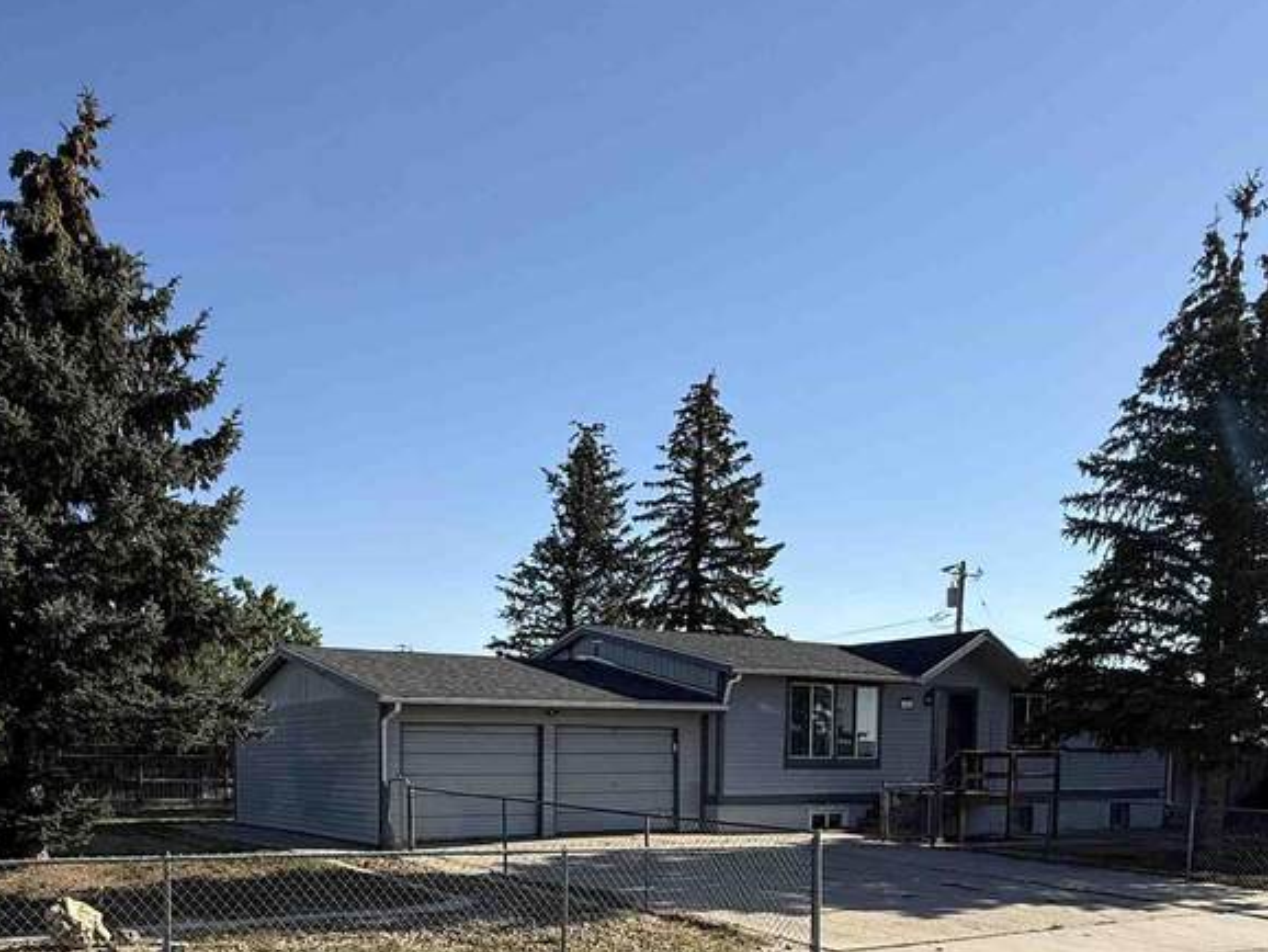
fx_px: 1136
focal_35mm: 31
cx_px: 463
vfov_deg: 41.9
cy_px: 851
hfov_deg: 57.5
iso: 50
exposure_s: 1/1613
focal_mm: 2.22
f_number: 2.2
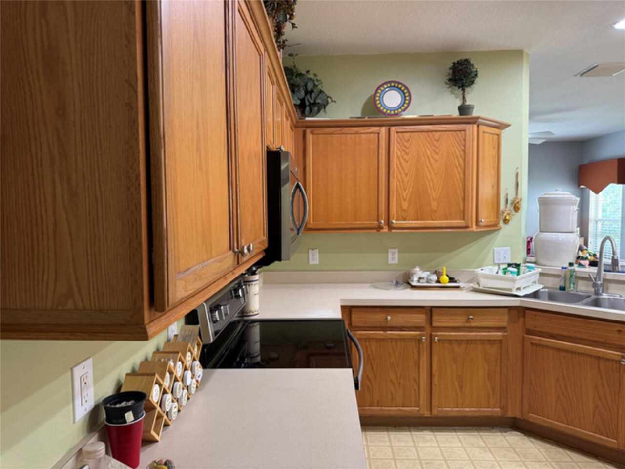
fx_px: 433
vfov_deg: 56.8
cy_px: 234
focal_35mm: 24
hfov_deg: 71.6
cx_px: 312
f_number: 1.78
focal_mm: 6.76
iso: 250
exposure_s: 1/60
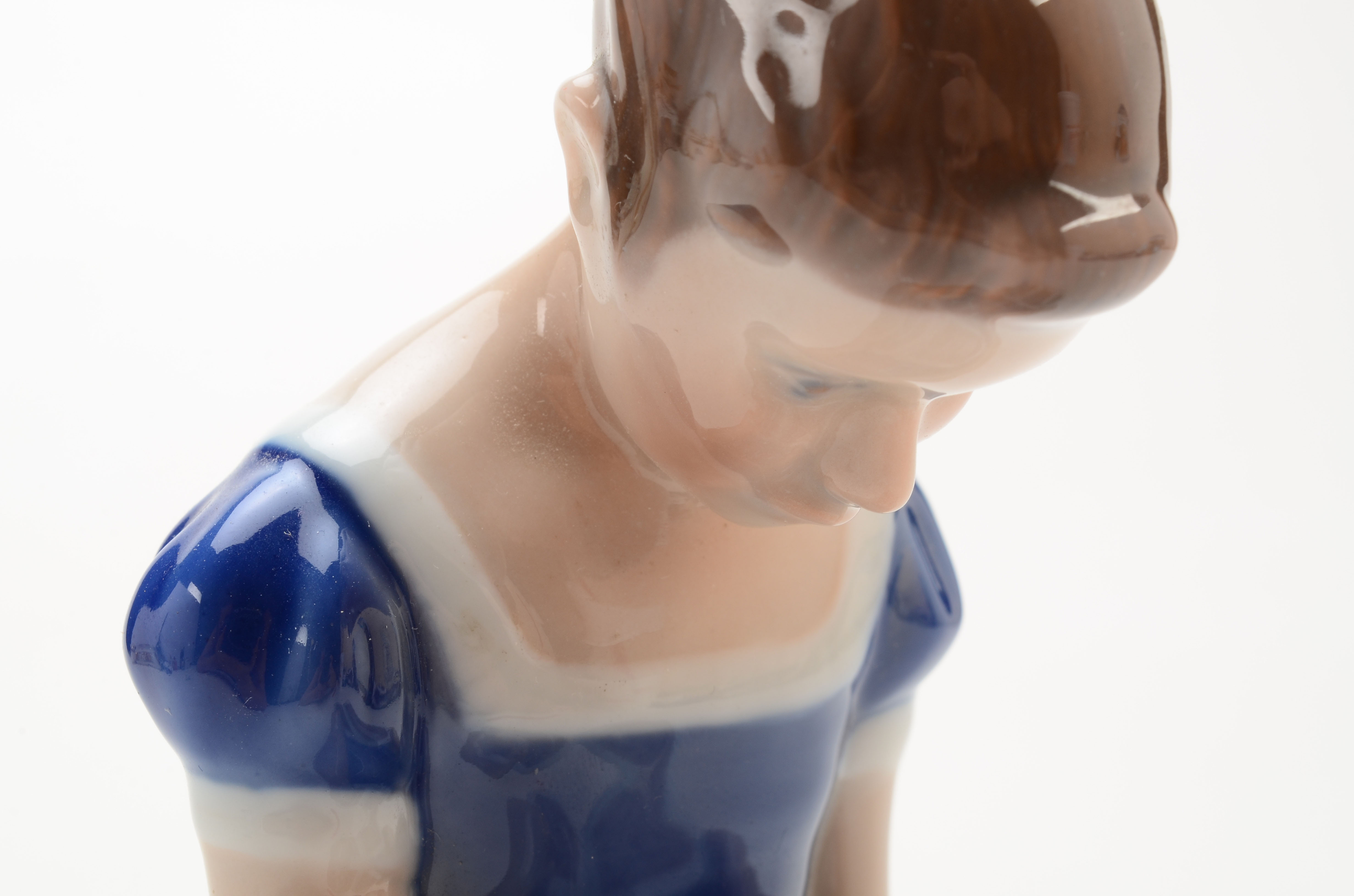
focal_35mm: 82
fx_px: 3096
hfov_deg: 24.7
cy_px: 448
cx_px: 677
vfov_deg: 16.5
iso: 100
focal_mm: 55
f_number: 20
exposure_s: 1/160
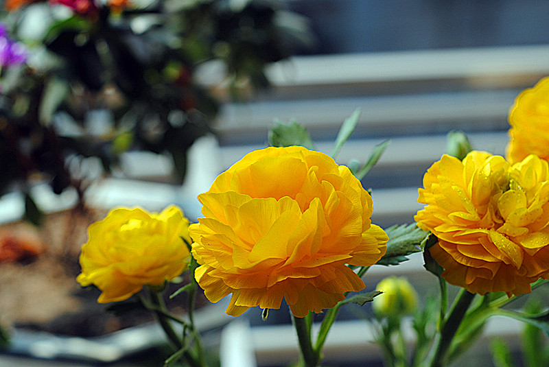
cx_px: 274
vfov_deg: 18.2
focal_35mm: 75
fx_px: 1145
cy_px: 184
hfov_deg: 27.0
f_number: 5
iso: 100
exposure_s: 1/250
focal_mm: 50
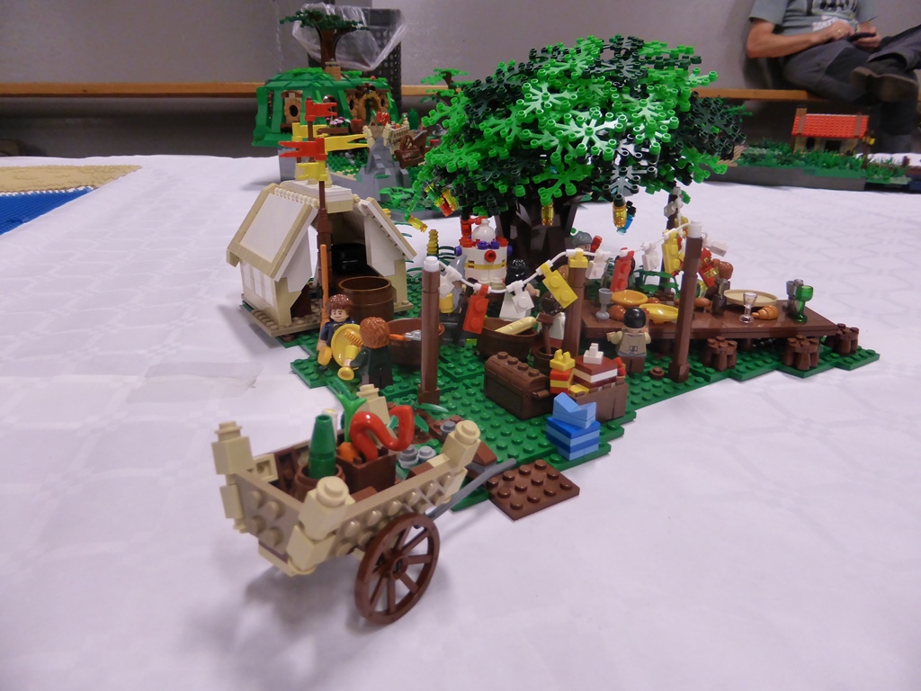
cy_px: 346
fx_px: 639
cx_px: 460
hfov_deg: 71.6
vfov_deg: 56.8
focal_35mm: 24
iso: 400
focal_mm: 4.3
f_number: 3.3
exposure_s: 1/30
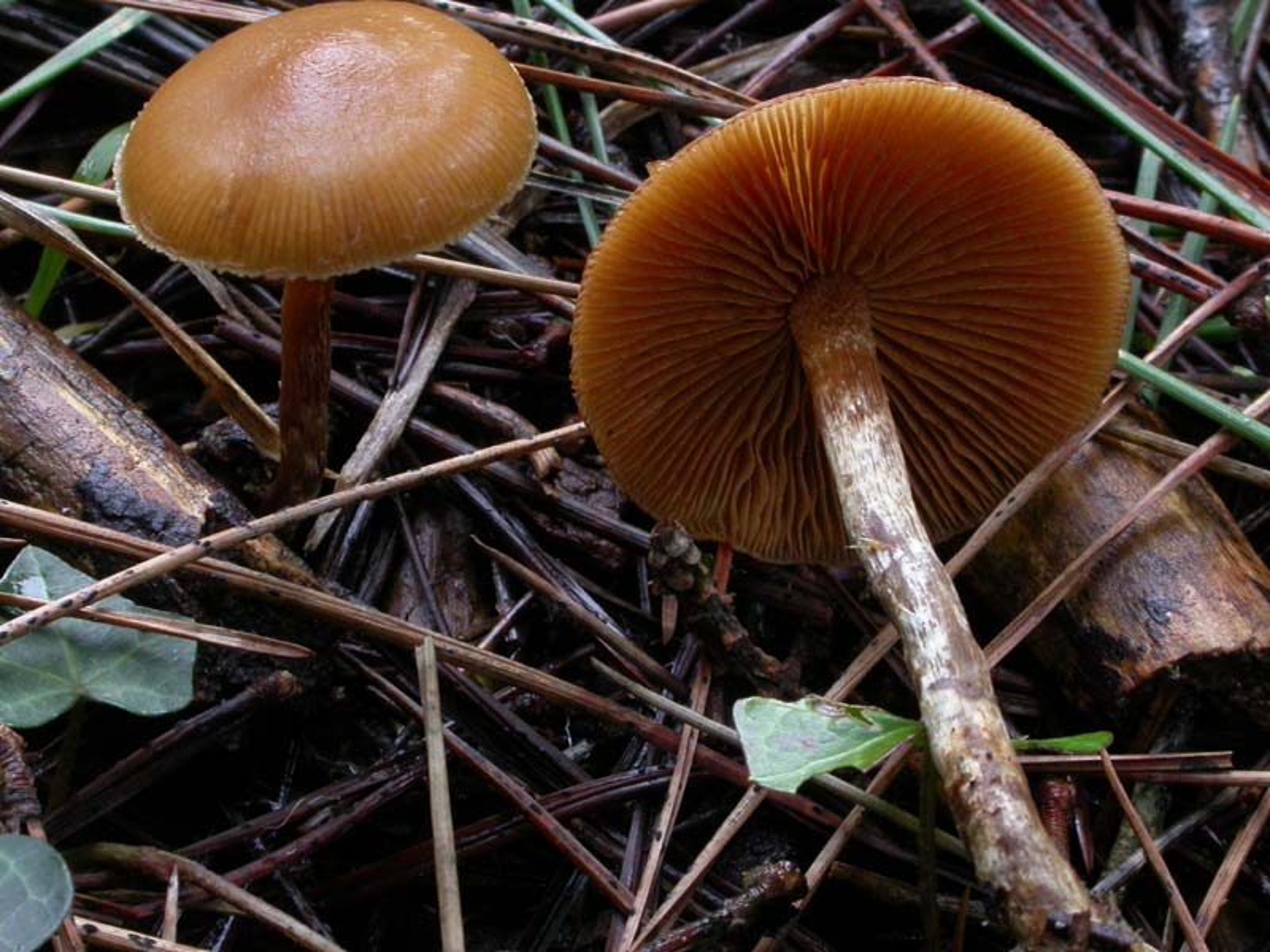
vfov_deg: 12.2
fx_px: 4439
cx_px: 635
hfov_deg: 16.3
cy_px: 476
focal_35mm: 121
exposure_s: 1/8
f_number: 10
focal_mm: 25.1
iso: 200
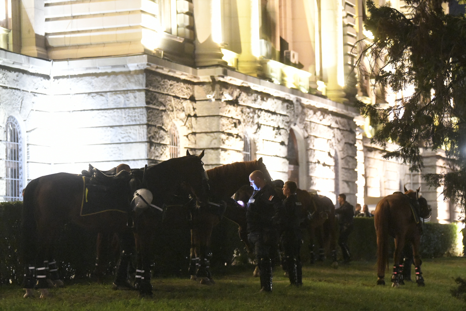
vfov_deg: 12.5
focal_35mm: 110
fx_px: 1424
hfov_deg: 18.6
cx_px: 233
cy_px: 156
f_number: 2.8
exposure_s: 1/40
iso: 20000
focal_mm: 110
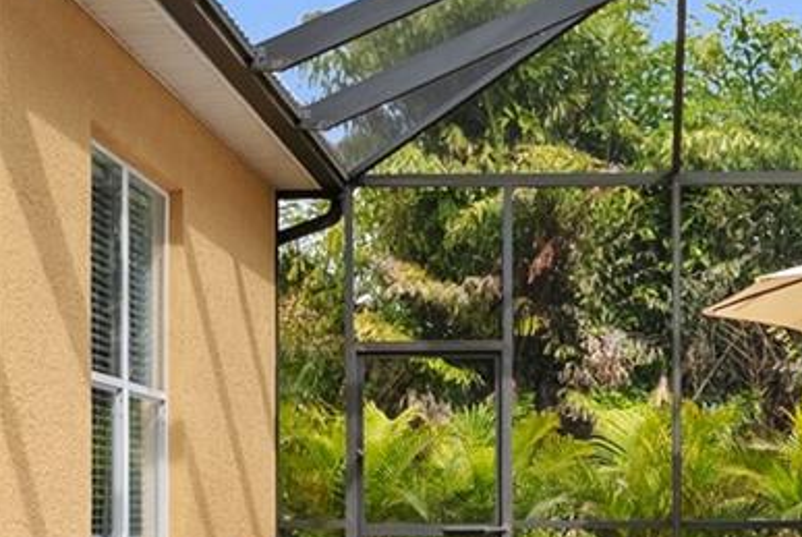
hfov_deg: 21.0
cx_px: 725
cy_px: 481
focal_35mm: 95
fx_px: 2119
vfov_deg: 14.3
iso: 320
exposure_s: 1/160
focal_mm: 23
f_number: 9
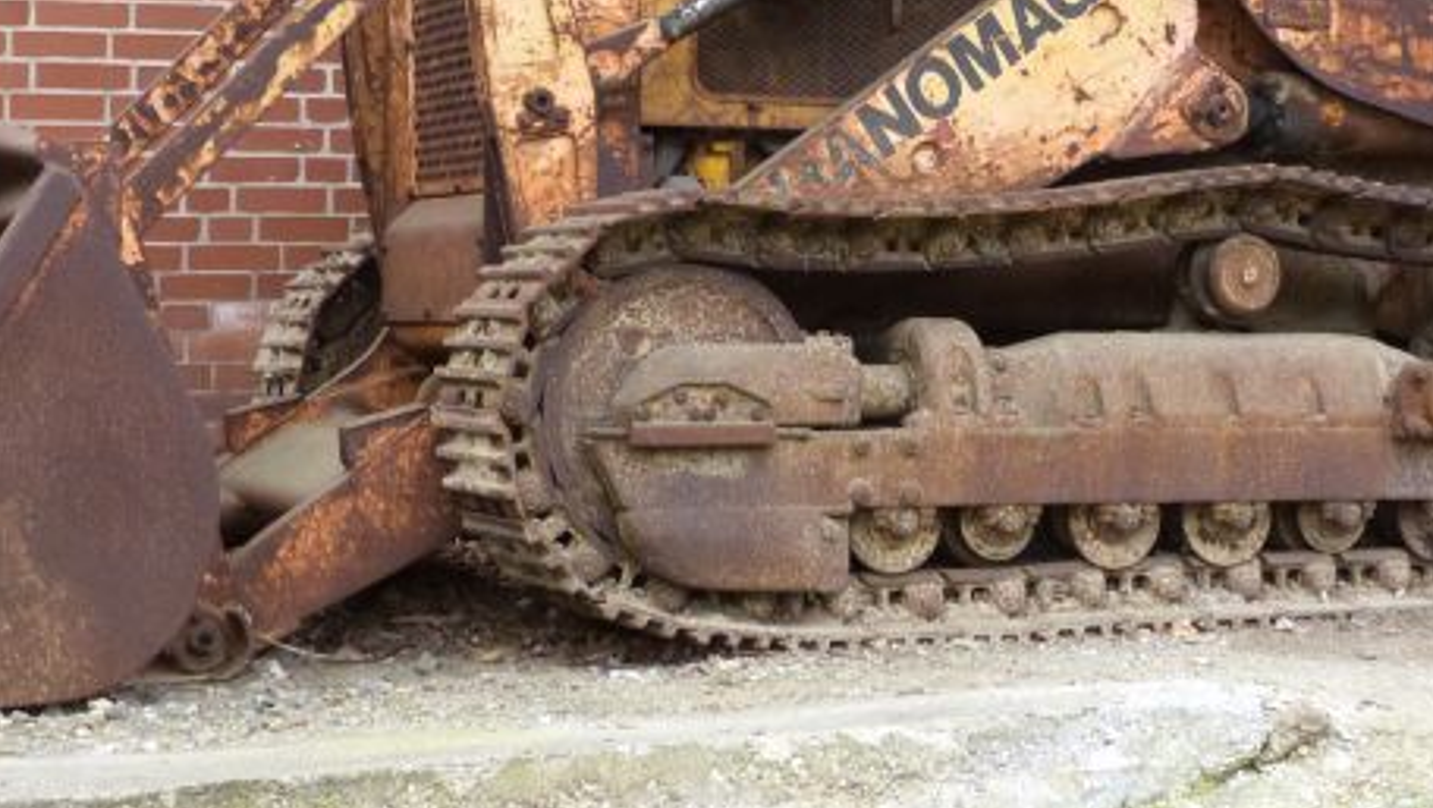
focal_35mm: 86
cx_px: 848
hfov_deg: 24.7
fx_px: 3269
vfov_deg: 13.9
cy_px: 63
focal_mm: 8.1
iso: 400
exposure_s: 1/100
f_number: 3.6
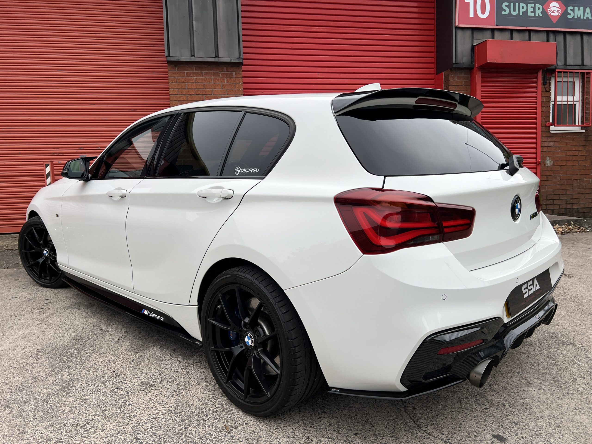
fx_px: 445
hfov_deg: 67.3
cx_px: 296
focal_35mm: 26
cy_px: 222
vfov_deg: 53.1
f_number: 1.5
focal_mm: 5.7
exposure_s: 1/1112
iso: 50
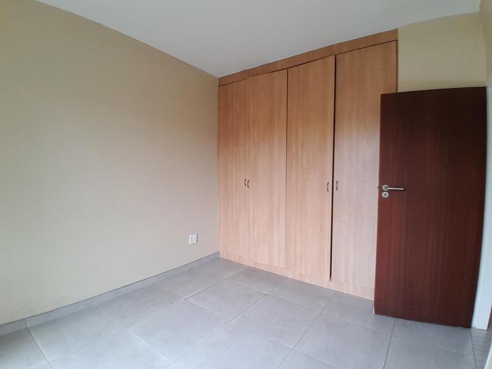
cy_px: 184
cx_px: 246
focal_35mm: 17
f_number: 2.2
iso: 64
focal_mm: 1.46
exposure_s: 1/100
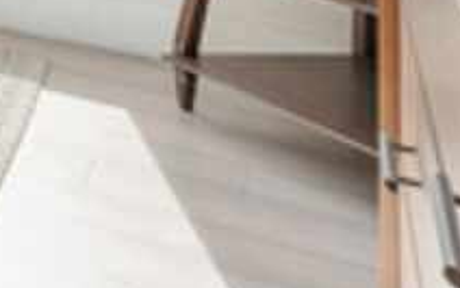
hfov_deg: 12.7
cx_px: -814
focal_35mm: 86
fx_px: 1079
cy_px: -424
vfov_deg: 12.0
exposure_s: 1/50
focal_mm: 14
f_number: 7.1
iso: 320
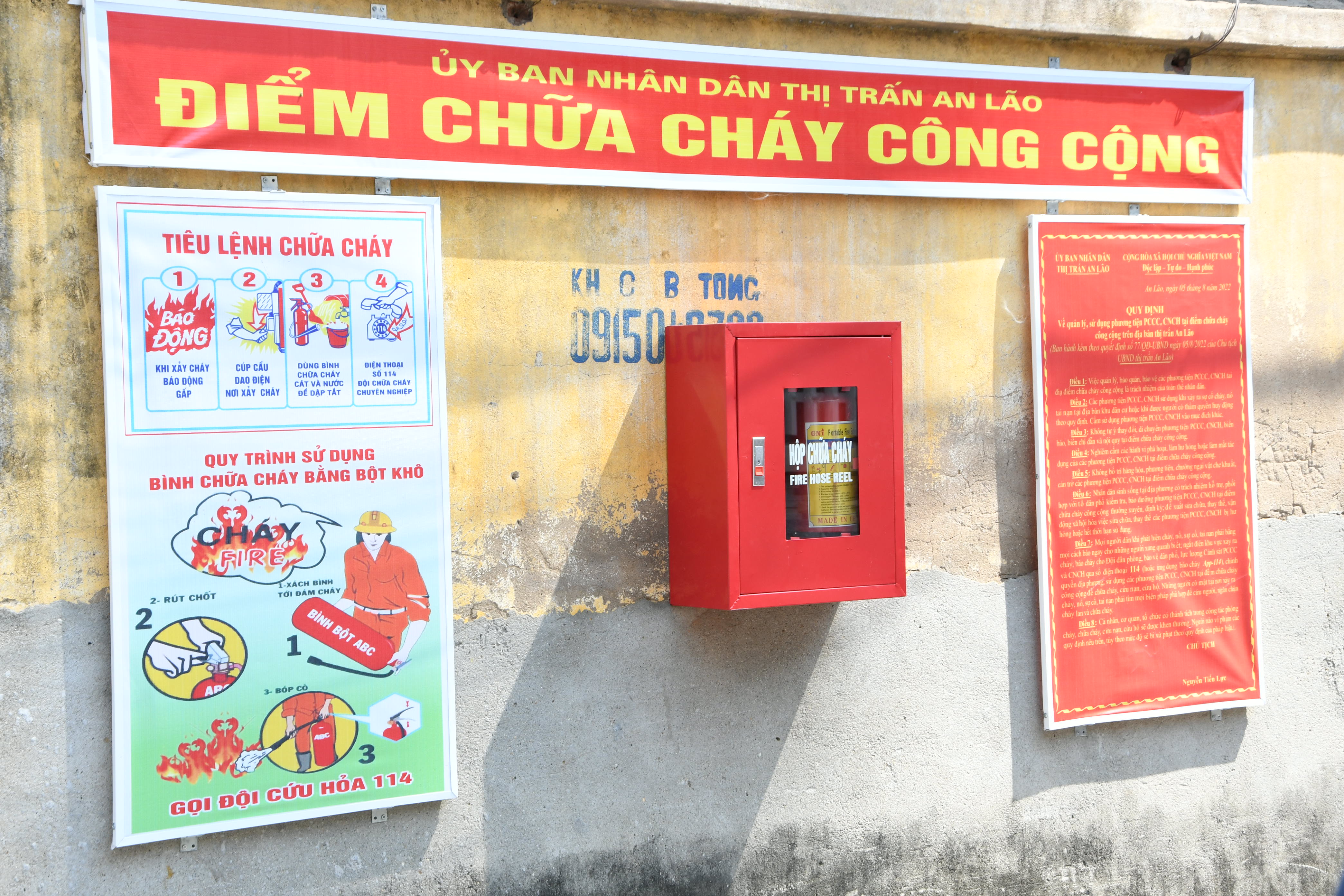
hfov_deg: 28.1
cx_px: 672
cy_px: 448
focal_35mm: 72
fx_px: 2688
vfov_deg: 18.9
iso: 400
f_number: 10
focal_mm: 48
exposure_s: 1/200
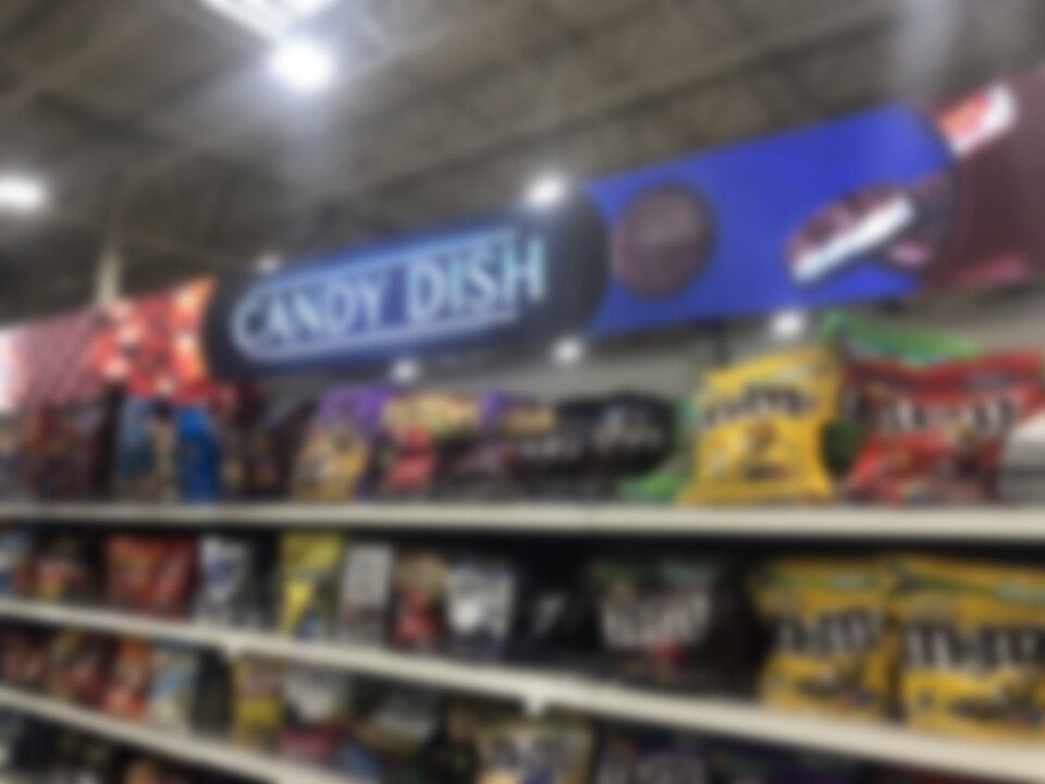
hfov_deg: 63.4
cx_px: 522
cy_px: 392
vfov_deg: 49.7
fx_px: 845
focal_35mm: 28
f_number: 1.8
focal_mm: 4
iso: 25
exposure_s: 1/34
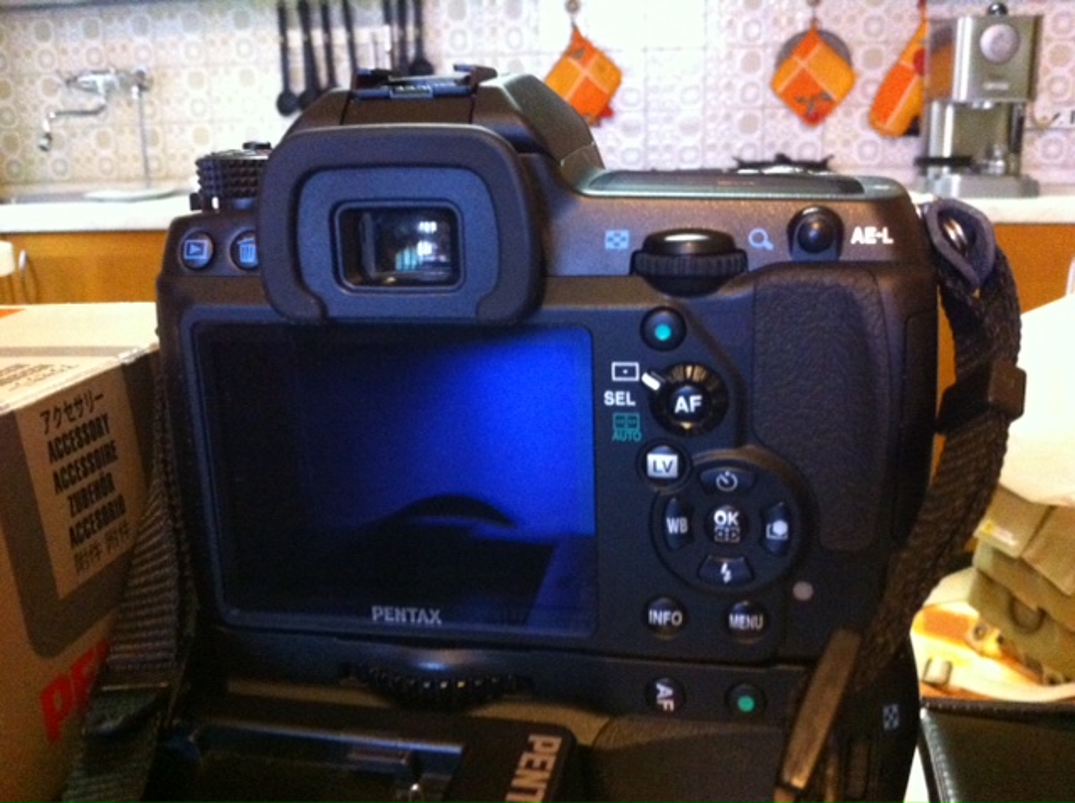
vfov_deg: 40.6
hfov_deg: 52.7
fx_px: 1085
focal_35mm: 35
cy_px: 402
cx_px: 538
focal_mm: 3.85
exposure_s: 1/17
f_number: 2.8
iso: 1000
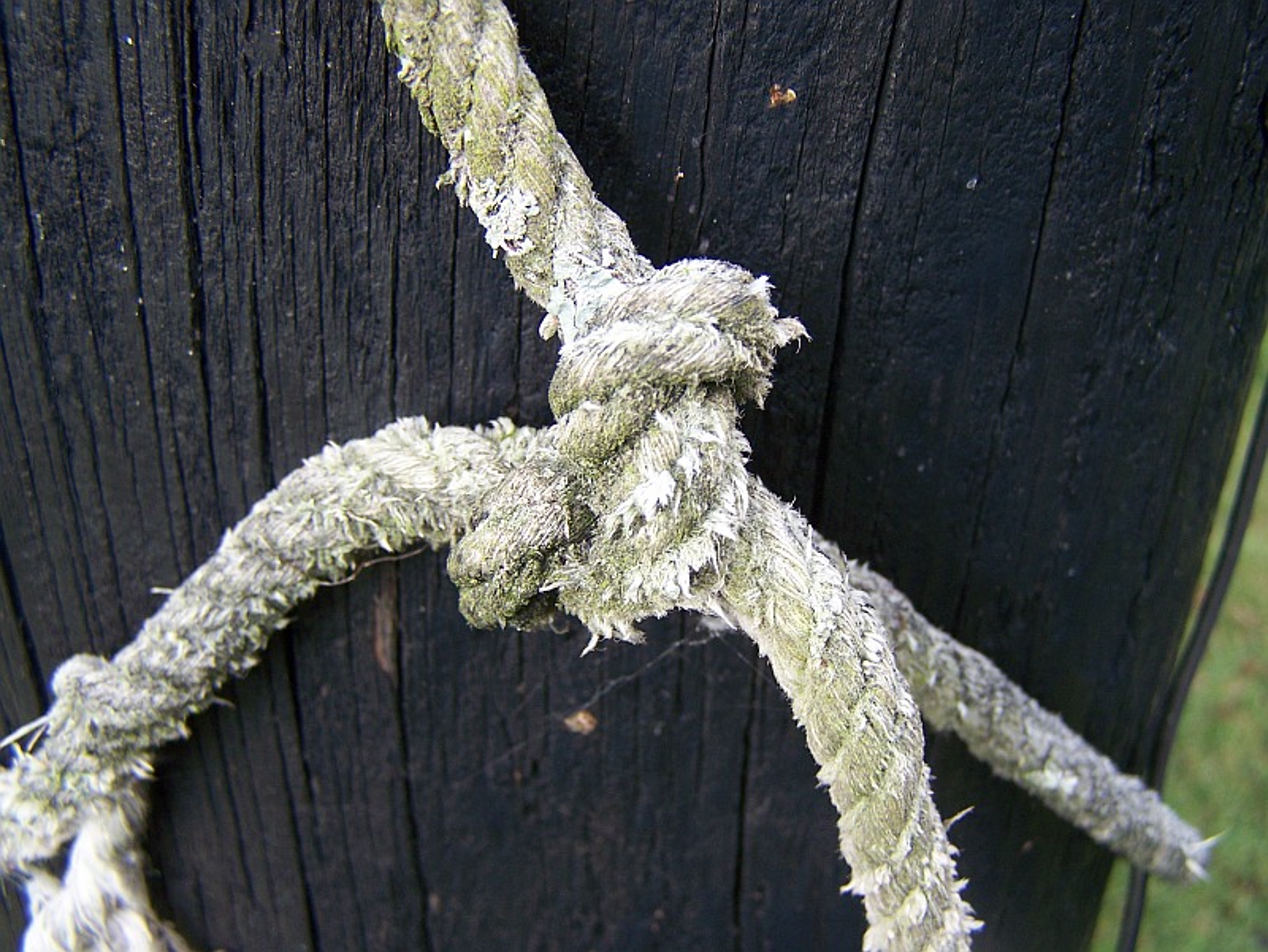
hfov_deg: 49.0
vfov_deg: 37.8
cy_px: 476
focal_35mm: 38
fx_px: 1393
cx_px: 634
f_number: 2.8
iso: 80
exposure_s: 1/100
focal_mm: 6.3
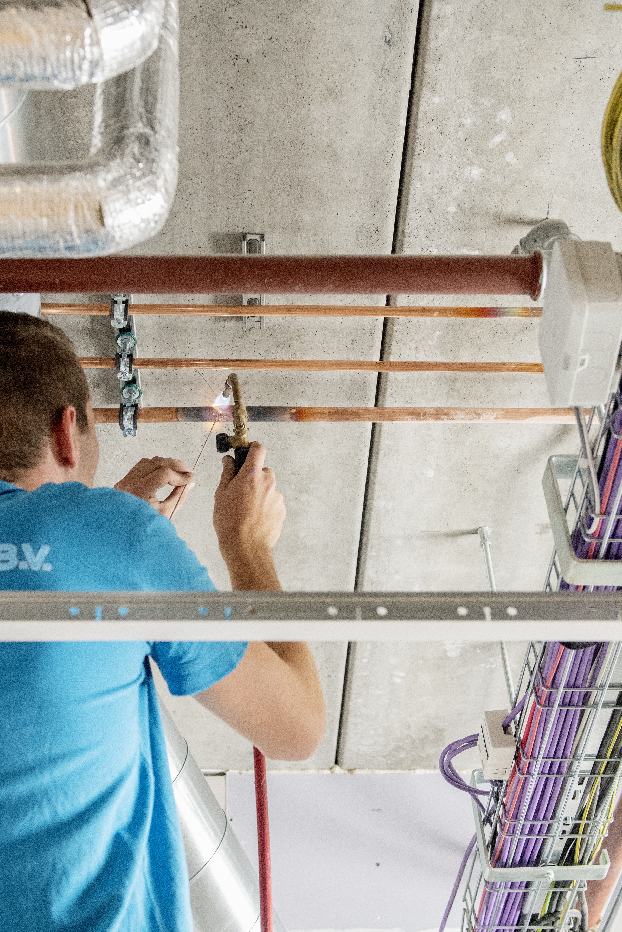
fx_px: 1373
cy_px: 463
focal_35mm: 53
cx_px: 227
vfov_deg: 37.5
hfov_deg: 25.4
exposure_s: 1/125
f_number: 4.5
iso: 3200
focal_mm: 35
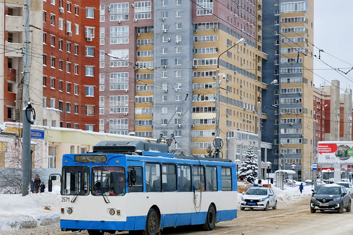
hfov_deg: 24.2
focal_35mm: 84
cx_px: 124
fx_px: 821
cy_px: 120
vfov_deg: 16.3
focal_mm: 35
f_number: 7.1
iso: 200
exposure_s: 1/800
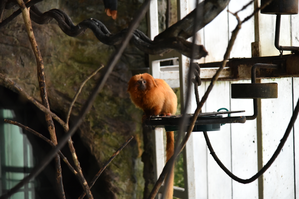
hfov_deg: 17.1
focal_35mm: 120
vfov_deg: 11.4
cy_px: 100
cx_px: 150
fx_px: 997
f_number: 4
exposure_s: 1/250
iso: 3200
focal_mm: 120
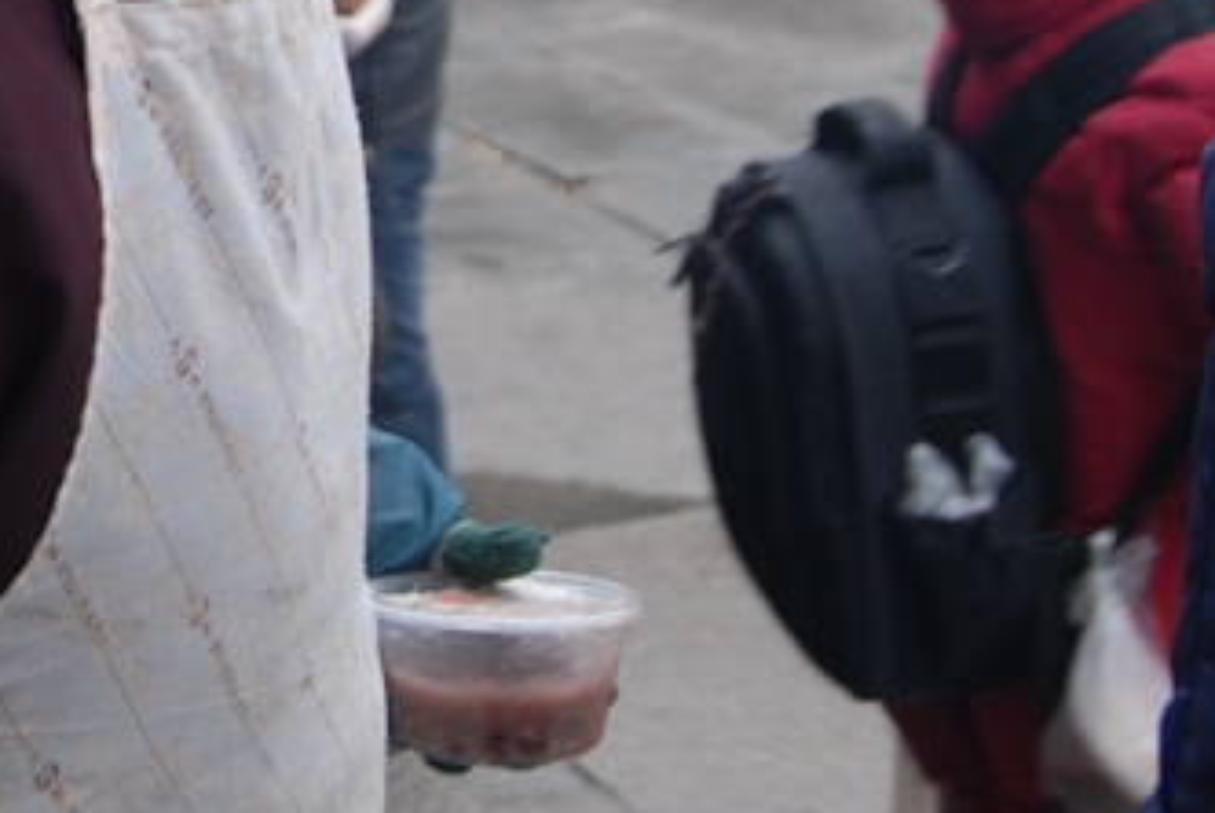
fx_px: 4999
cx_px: -260
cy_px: 27
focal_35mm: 148
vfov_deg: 9.2
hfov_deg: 13.5
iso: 200
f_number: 4
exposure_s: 1/50
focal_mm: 32
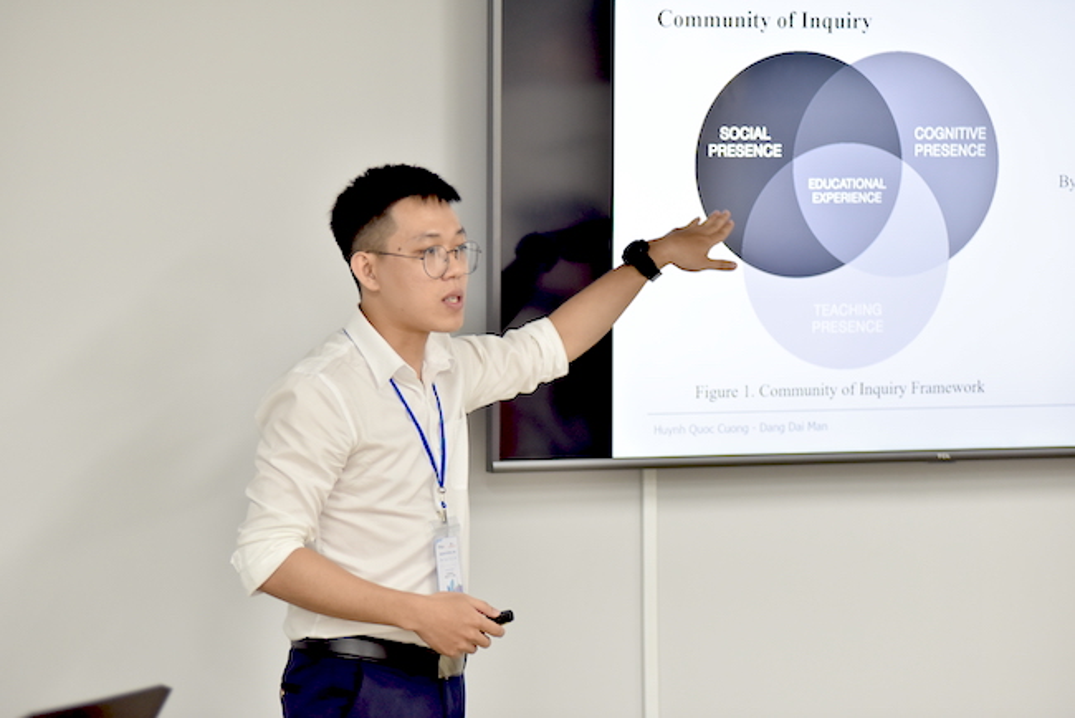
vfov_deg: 11.8
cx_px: 538
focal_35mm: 116
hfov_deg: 17.6
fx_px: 3465
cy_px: 359
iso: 1250
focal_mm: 116
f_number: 2.8
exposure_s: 1/250
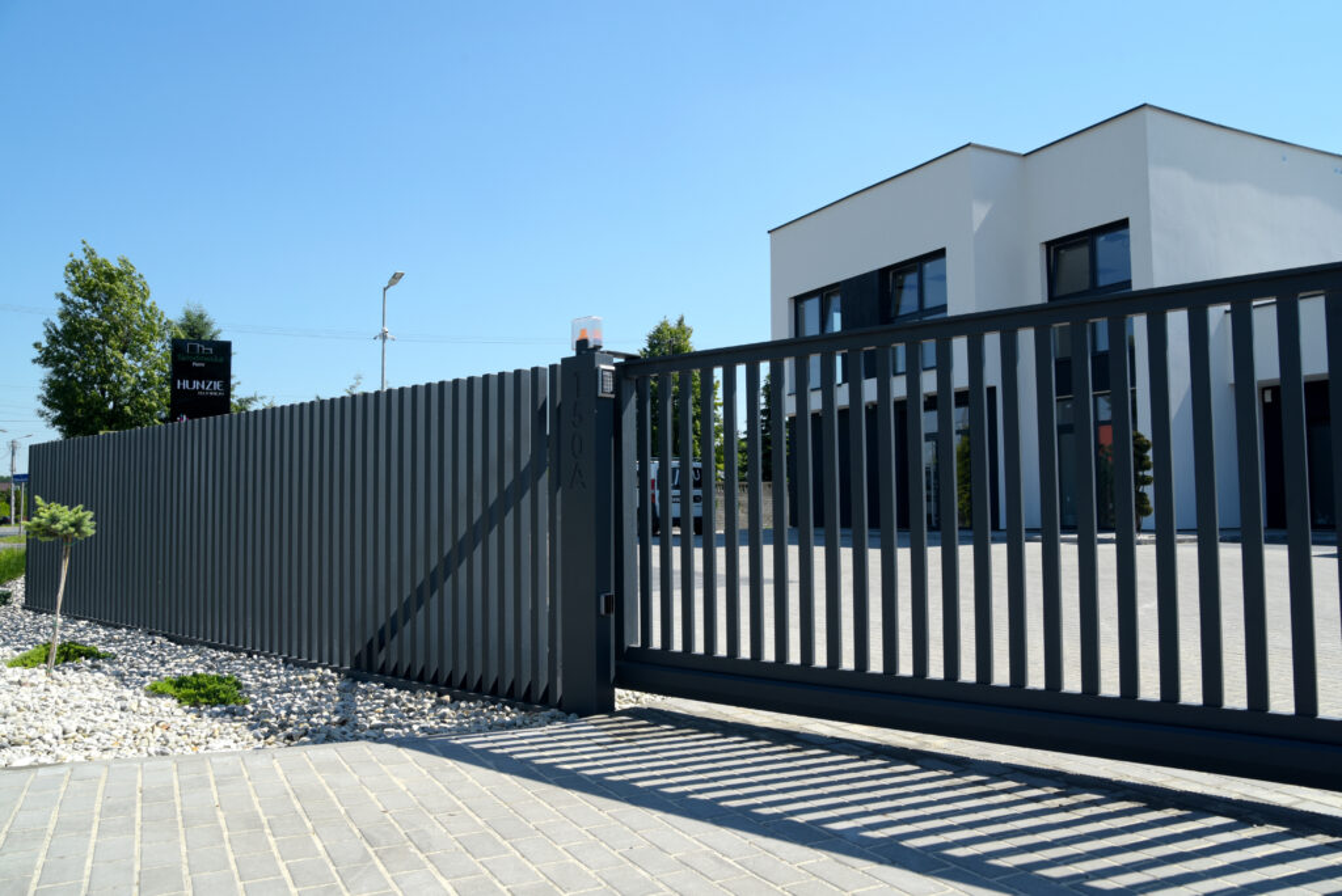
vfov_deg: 46.5
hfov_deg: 65.4
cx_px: 671
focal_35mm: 28
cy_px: 448
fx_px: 1044
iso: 200
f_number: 9
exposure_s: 1/400
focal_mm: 28
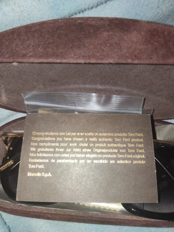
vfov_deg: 69.4
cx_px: 87
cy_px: 116
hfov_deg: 54.9
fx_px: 168
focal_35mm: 25
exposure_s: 1/50
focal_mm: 4.71
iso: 96
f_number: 1.79
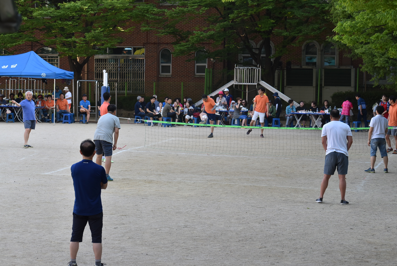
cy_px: 133
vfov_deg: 13.1
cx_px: 198
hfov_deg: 19.4
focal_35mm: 105
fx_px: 1159
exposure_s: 1/200
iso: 400
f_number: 7.1
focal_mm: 70
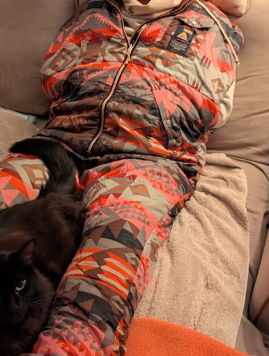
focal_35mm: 48
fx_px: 496
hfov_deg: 30.3
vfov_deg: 39.1
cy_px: 117
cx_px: 106
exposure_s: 1/27.1
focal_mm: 6.81
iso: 1338
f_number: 1.85
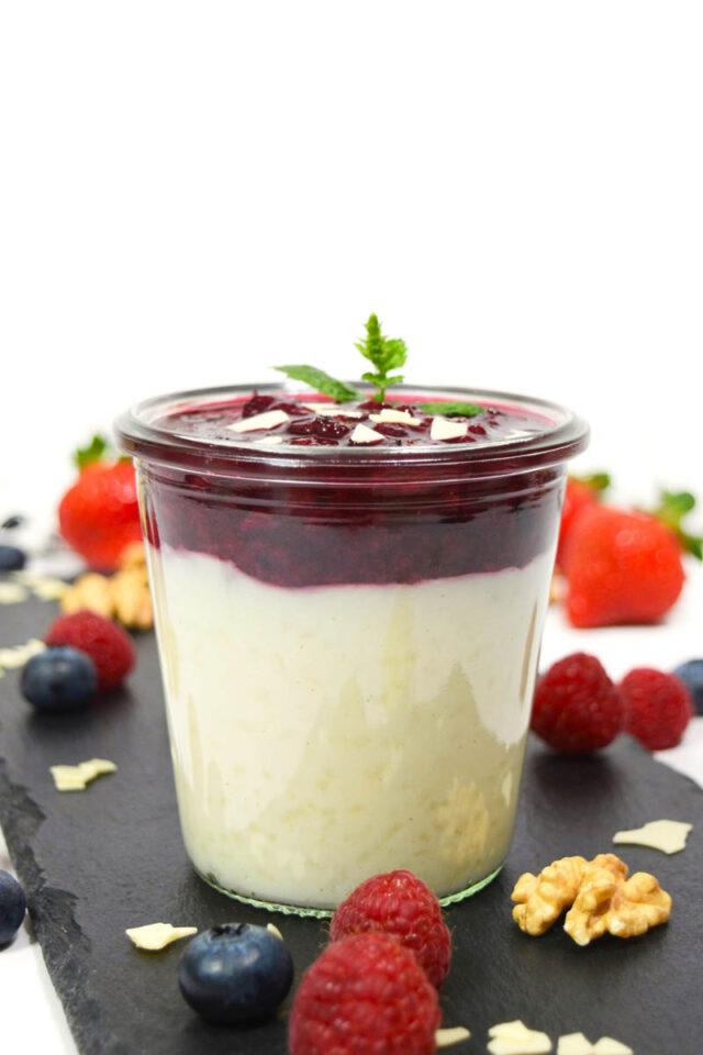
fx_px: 1362
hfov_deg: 28.9
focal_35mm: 46
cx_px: 352
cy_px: 528
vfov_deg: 42.3
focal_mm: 31
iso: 500
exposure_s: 1/50
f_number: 4.2
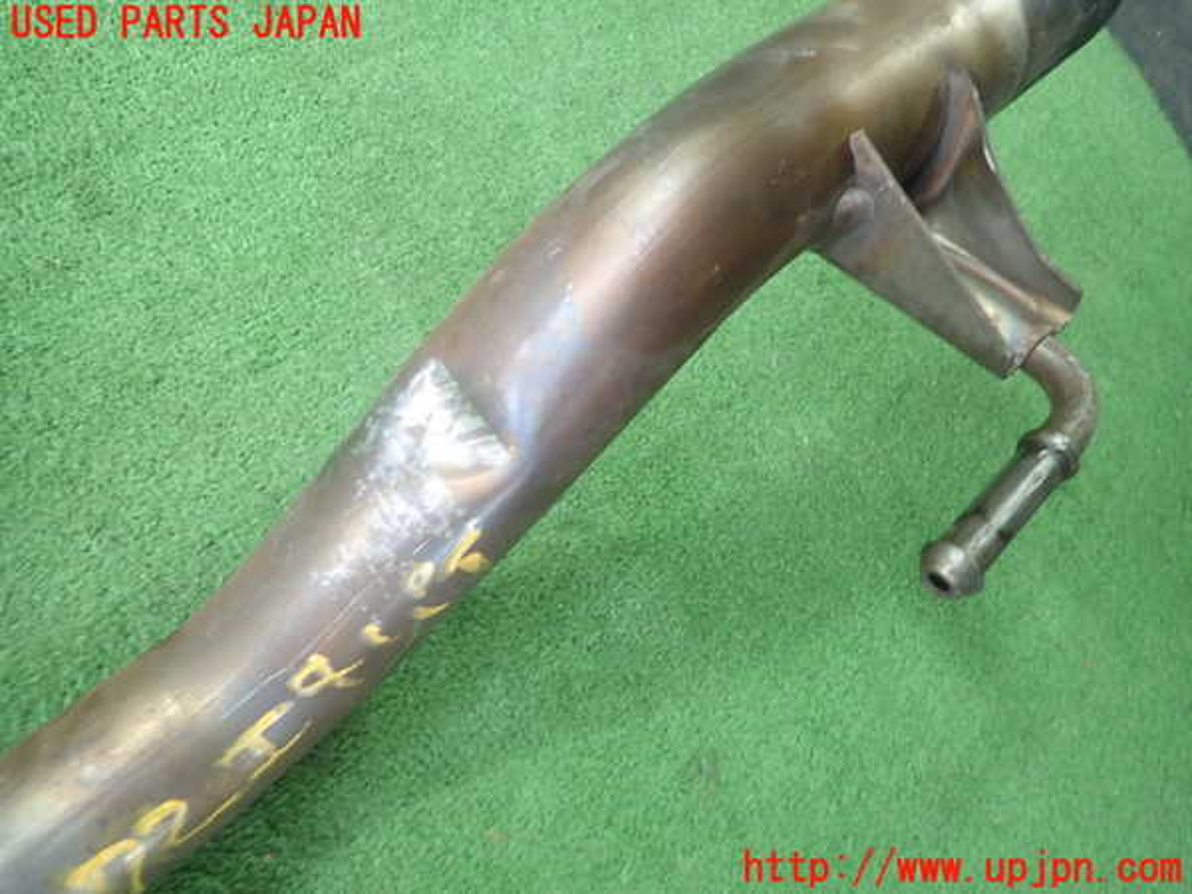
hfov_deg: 69.4
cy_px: 447
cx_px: 596
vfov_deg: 54.9
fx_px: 861
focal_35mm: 25
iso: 200
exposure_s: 1/40
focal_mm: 4.5
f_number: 2
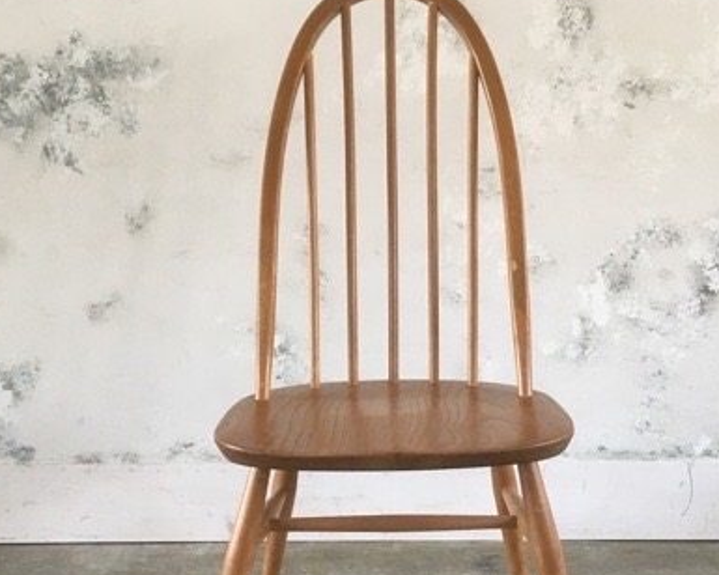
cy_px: 358
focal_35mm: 50
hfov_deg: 37.3
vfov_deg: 30.1
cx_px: 374
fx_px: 1064
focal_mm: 4.15
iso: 40
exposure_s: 1/30
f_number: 2.2
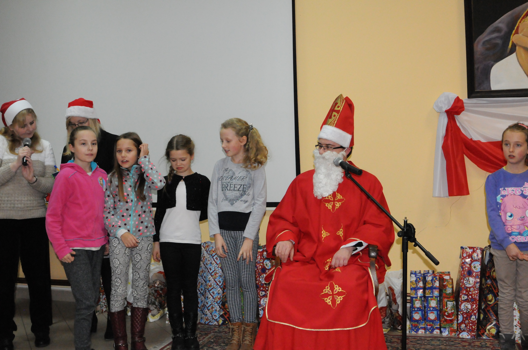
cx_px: 264
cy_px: 175
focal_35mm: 36
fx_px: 527
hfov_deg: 53.2
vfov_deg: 36.8
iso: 3200
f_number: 6.3
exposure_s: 1/100
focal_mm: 24
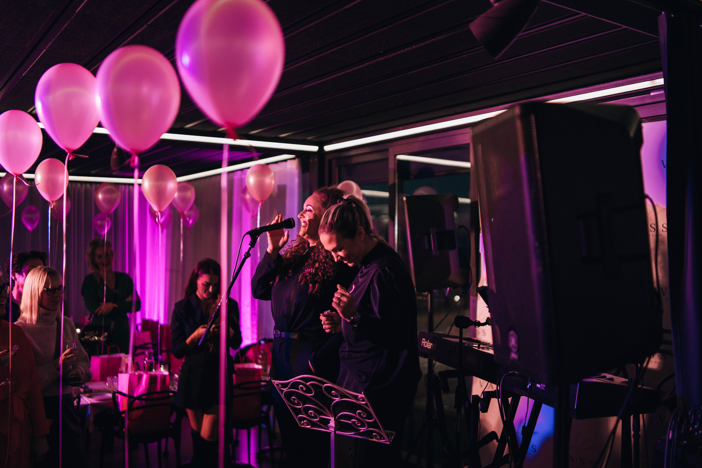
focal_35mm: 36
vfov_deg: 36.9
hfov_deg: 53.1
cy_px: 236
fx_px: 702
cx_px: 345
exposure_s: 1/100
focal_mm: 35
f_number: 1.4
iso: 640
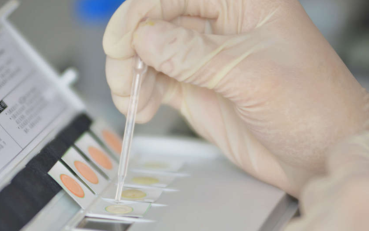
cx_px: 156
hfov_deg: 7.2
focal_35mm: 290
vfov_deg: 4.5
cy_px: 125
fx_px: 2917
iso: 100
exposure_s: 1/60
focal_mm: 200
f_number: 2.8
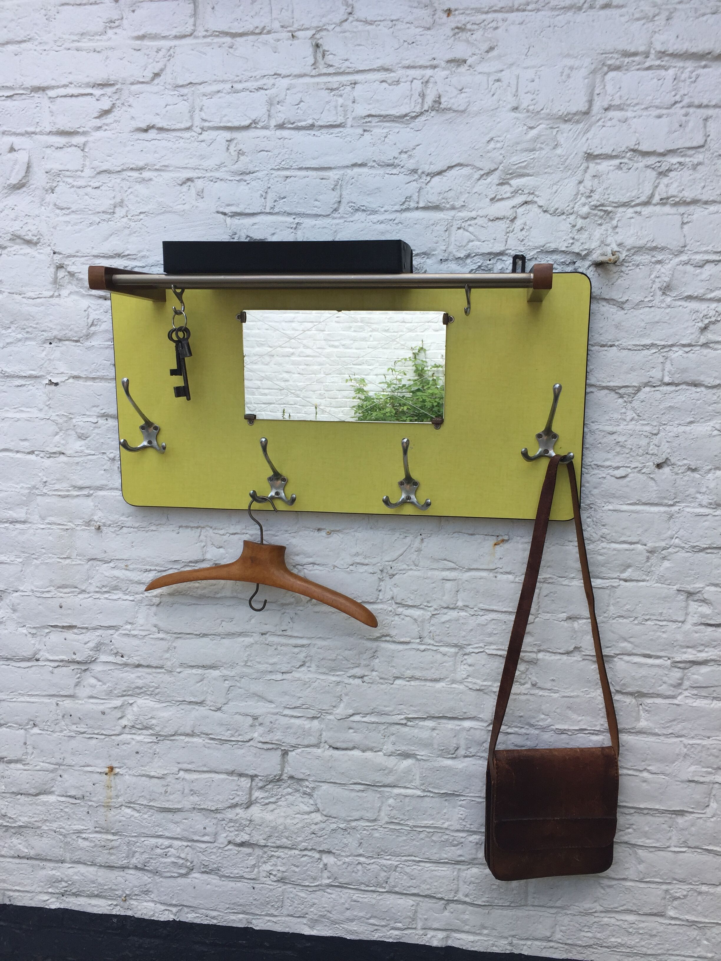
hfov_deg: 48.2
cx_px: 360
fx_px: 805
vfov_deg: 61.7
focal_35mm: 29
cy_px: 480
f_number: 2.2
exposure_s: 1/421
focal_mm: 4.15
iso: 32
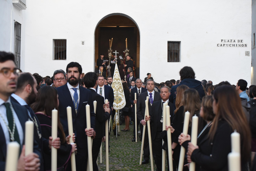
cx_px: 128
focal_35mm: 70
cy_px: 86
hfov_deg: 28.8
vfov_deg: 19.5
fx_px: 498
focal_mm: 70
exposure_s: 1/200
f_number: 3.5
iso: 2000
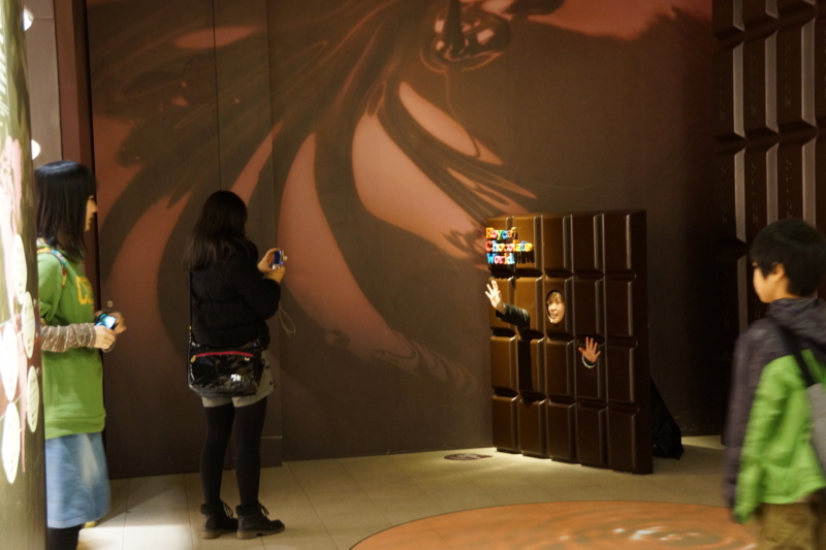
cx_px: 413
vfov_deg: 23.8
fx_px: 1307
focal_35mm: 57
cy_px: 275
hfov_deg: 35.1
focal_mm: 38
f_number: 4.5
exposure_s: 1/10
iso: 1600
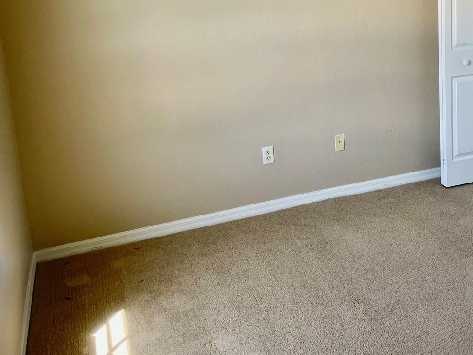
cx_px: 289
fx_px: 574
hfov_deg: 44.5
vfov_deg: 33.4
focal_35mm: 42
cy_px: 71
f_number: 1.6
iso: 80
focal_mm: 4.2
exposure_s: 1/120
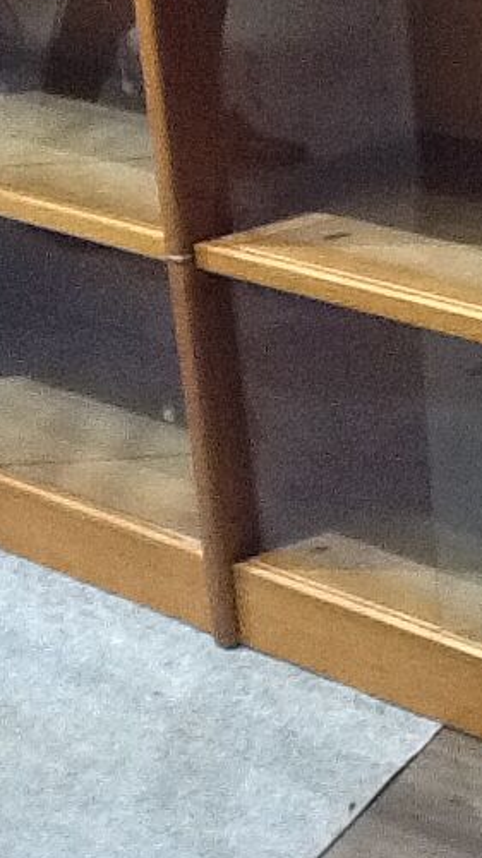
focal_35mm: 92
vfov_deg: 23.0
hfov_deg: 13.0
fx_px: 2092
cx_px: 453
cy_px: 261
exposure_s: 1/33
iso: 250
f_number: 2.4
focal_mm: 2.03
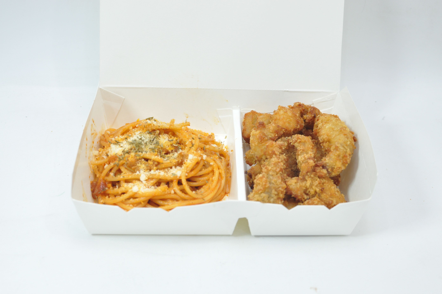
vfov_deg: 25.7
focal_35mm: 52
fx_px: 644
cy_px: 147
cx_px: 221
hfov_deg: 37.9
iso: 800
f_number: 6.3
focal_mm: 35
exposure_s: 1/80
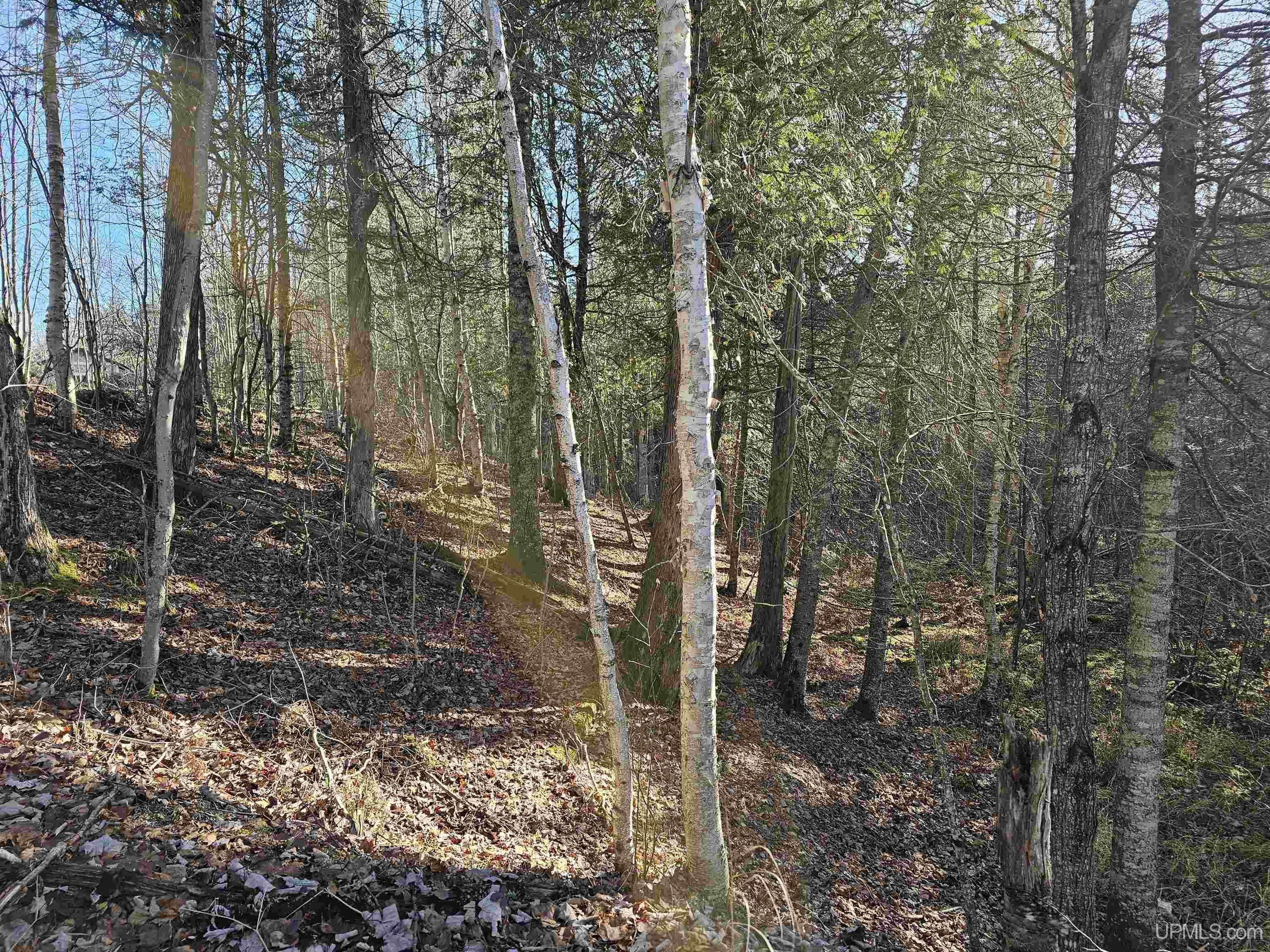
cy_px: 476
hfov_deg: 73.9
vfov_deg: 58.9
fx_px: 844
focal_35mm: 23
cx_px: 635
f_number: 1.7
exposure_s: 1/207
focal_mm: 6.3
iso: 40
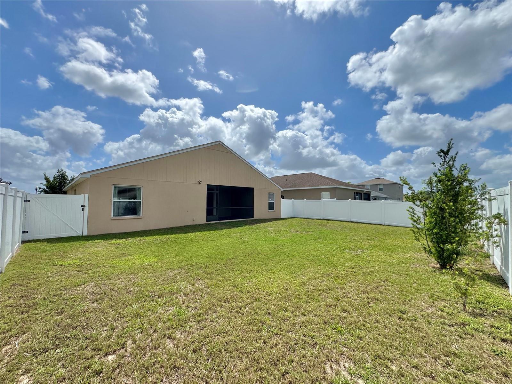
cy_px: 192
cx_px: 256
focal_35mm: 14
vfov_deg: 85.7
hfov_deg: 102.1
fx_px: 207
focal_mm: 2.22
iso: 50
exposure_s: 1/3906
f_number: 2.2
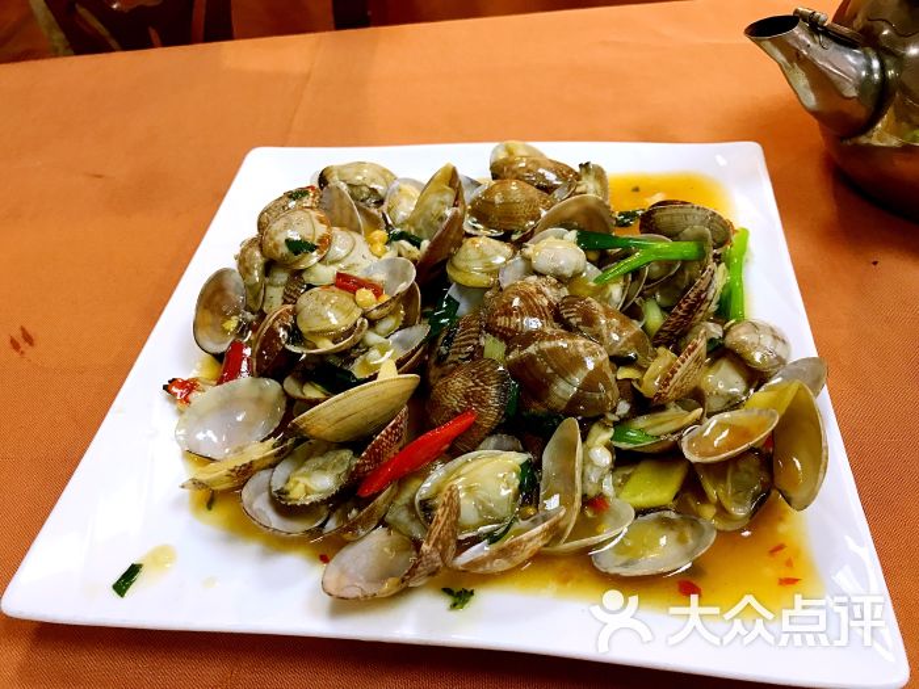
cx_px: 460
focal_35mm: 28
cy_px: 344
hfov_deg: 63.4
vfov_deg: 49.7
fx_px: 743
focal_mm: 3.99
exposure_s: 1/20
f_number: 1.8
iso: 40
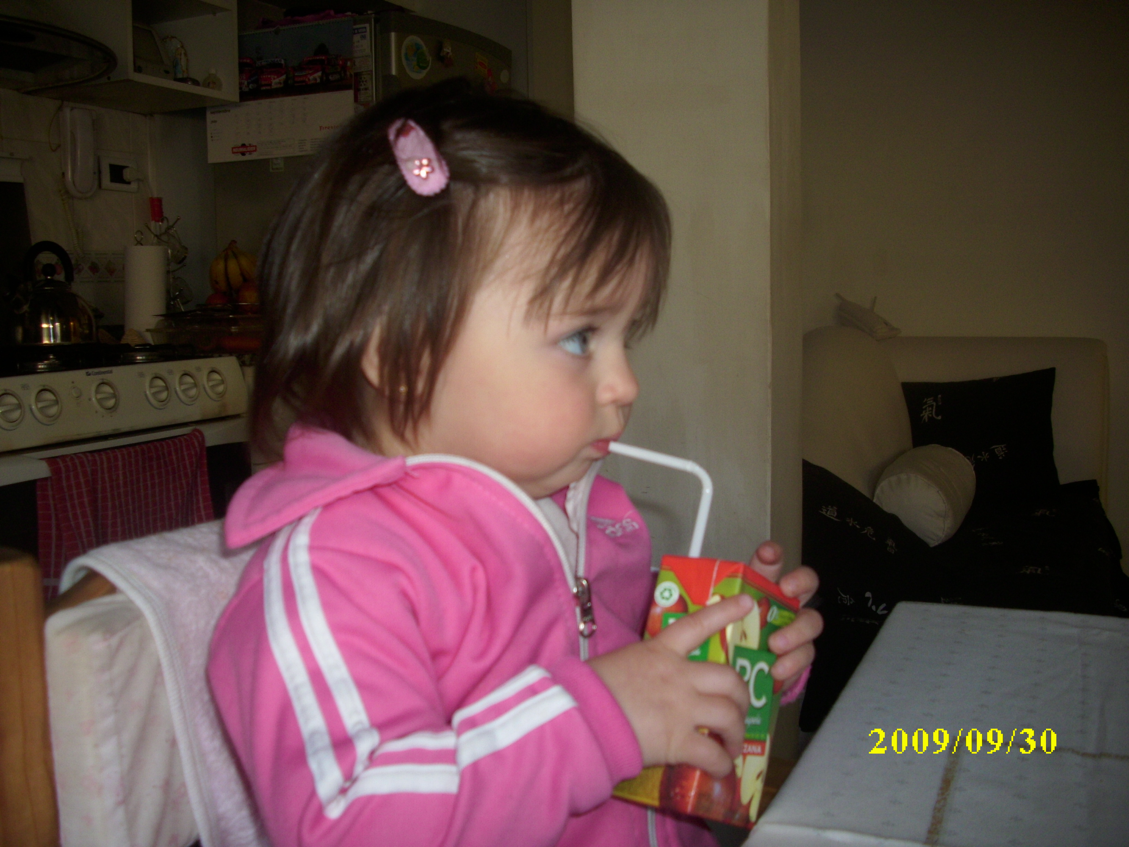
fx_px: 1011
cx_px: 564
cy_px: 424
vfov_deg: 45.4
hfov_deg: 58.4
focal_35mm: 31
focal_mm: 6.2
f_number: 2.8
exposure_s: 1/30
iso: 50
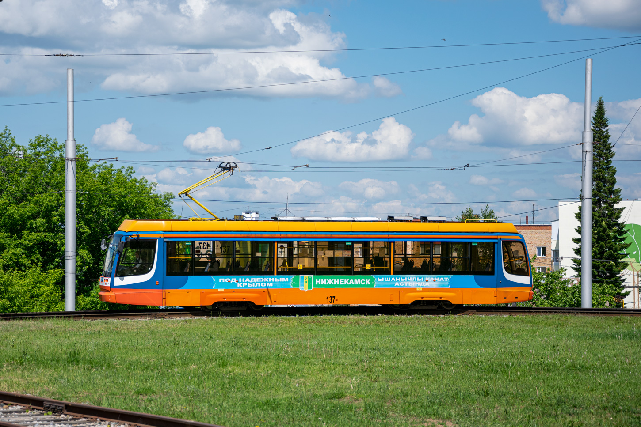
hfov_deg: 20.6
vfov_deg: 13.8
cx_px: 320
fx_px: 1763
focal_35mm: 99
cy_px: 214
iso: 100
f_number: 5.6
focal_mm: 66
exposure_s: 1/640
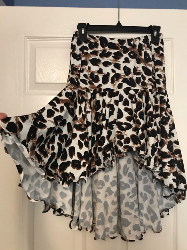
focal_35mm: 28
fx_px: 202
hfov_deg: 49.7
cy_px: 125
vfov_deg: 63.4
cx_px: 94
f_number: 1.8
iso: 100
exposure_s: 1/6
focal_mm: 3.99
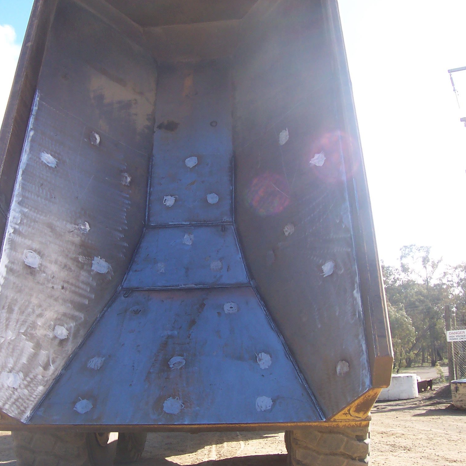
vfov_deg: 38.3
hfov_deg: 38.2
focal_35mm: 44
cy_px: 234
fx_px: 670
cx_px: 194
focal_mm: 5.6
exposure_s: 1/125
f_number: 5.6
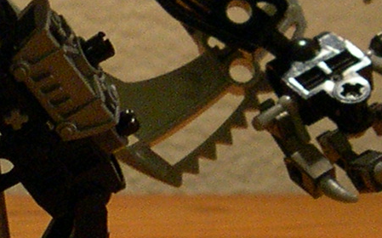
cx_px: 54
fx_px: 2122
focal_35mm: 204
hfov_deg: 10.2
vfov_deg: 6.4
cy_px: 111
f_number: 2.8
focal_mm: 8
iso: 400
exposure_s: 1/56.3
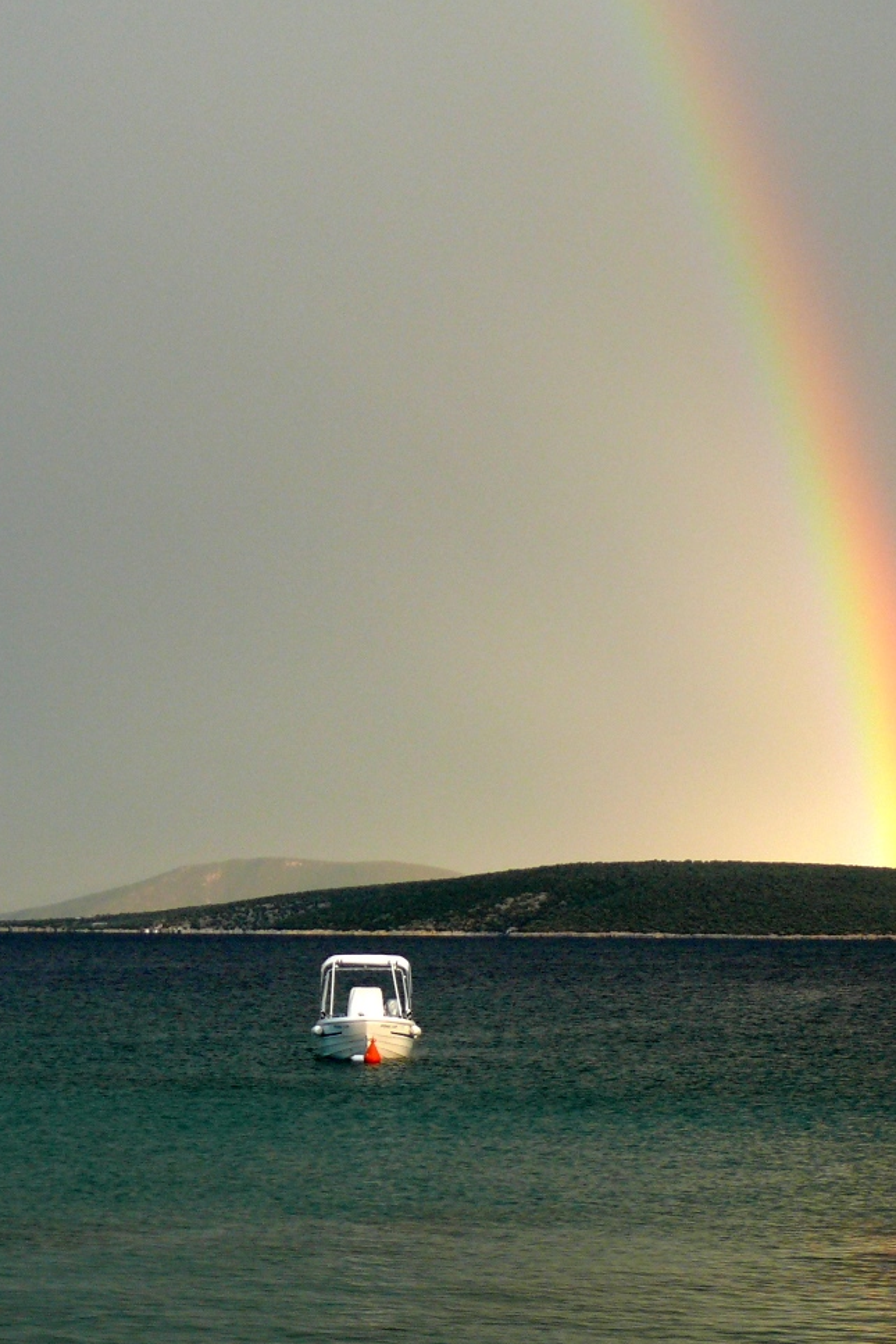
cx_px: 322
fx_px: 4068
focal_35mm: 109
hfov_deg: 12.6
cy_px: 627
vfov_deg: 18.8
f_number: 3.2
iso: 100
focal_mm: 13.4
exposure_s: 1/80
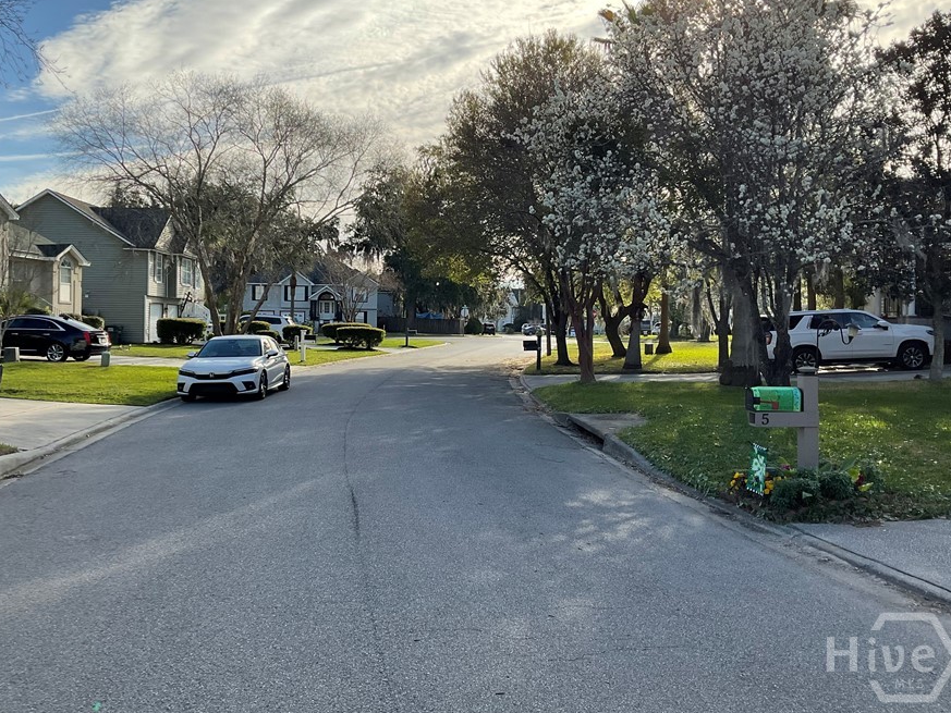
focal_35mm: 34
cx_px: 418
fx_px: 934
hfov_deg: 53.8
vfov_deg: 41.8
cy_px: 323
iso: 16
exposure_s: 1/1377
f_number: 1.8
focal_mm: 3
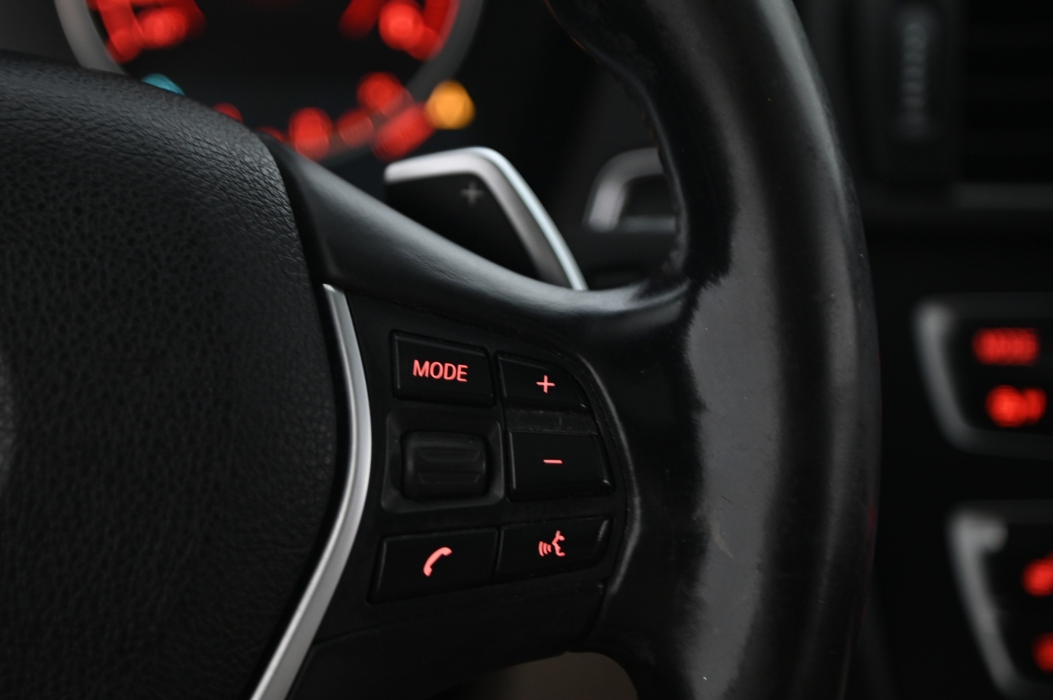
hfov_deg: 14.6
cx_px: 443
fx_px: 4121
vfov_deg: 9.7
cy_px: 382
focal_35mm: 141
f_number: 4
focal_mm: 120
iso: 2000
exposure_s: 1/20
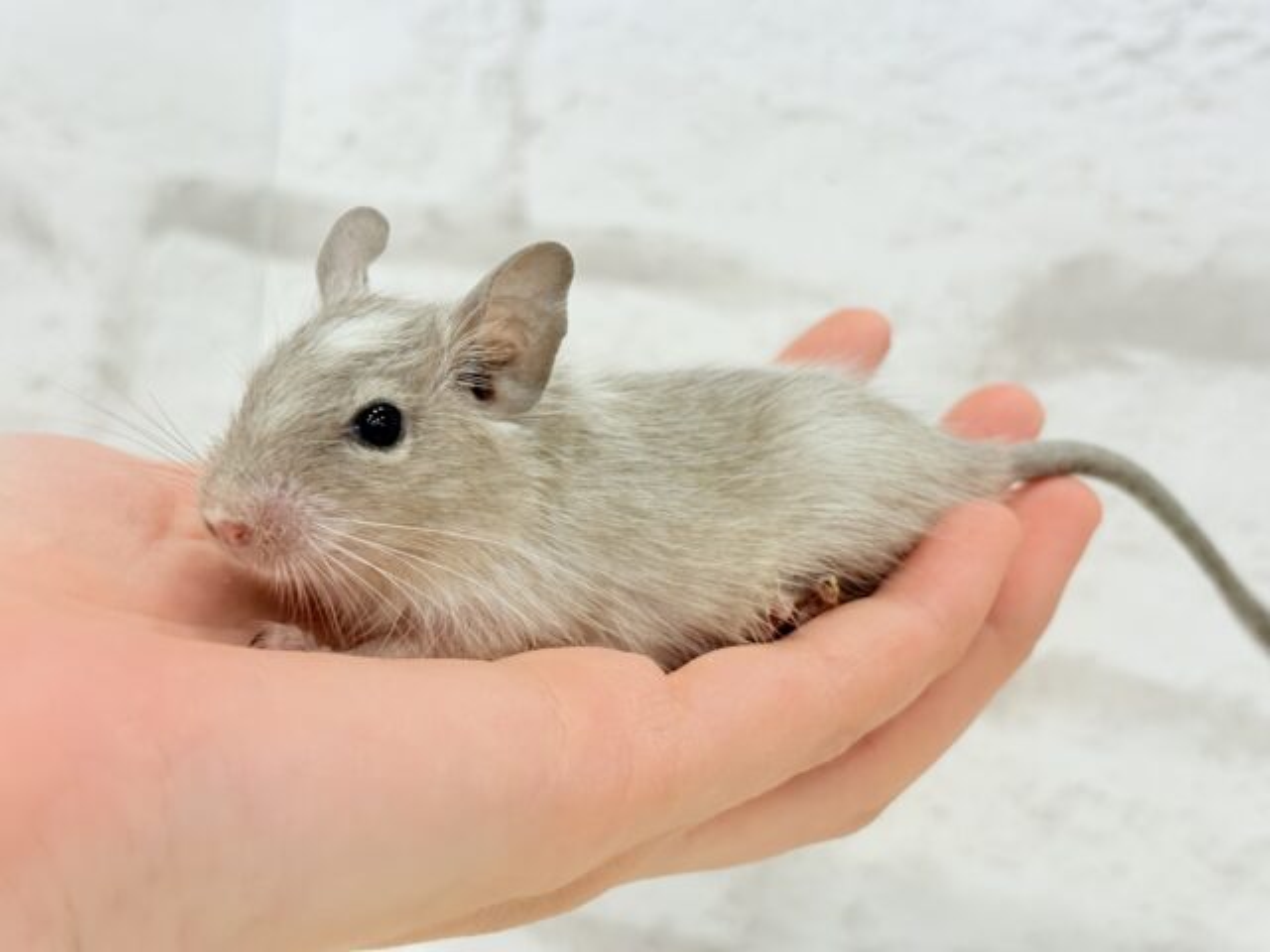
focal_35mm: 52
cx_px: 635
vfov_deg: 28.0
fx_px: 1908
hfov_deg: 36.8
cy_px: 476
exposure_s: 1/100
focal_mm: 5.96
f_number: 1.6
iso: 80
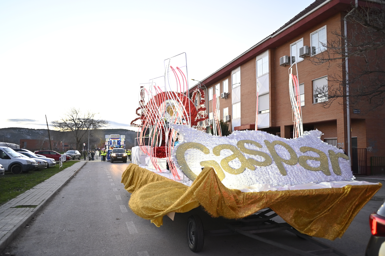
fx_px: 299
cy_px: 128
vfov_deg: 46.3
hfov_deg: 65.5
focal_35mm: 28
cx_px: 192
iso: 1250
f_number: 2.8
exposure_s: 1/200
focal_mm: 28
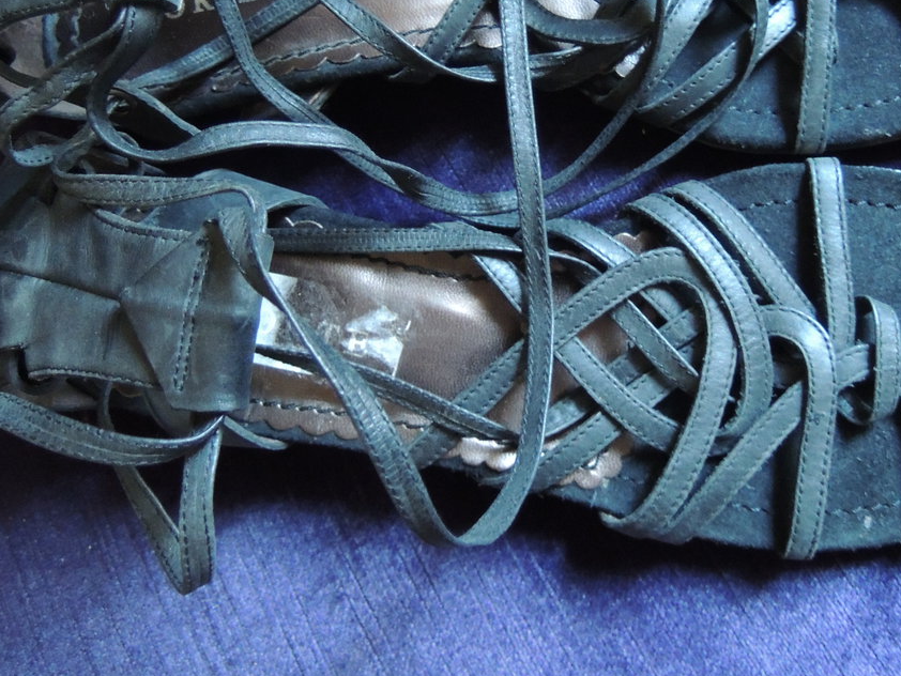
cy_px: 196
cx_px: 474
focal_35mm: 38
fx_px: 989
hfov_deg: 48.9
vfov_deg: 37.1
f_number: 1.8
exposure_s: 1/5
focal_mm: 4.3
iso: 800
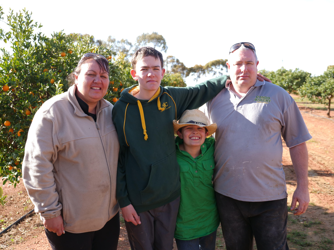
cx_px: 167
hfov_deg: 46.8
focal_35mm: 40
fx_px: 386
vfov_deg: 36.0
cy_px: 125
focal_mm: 20
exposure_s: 1/400
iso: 100
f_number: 2.8
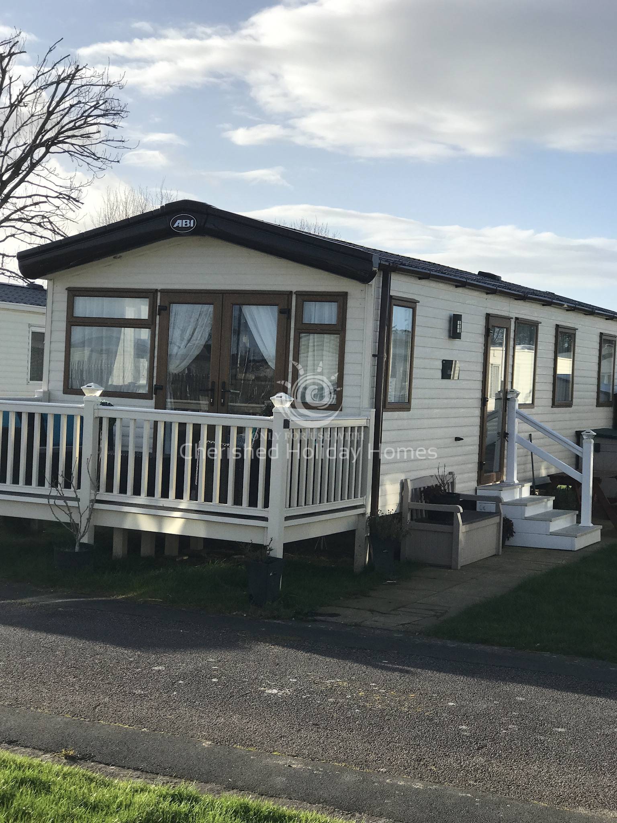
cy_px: 412
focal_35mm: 57
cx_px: 308
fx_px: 1355
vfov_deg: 33.8
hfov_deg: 25.7
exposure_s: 1/997
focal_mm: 6.6
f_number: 2.8
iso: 20
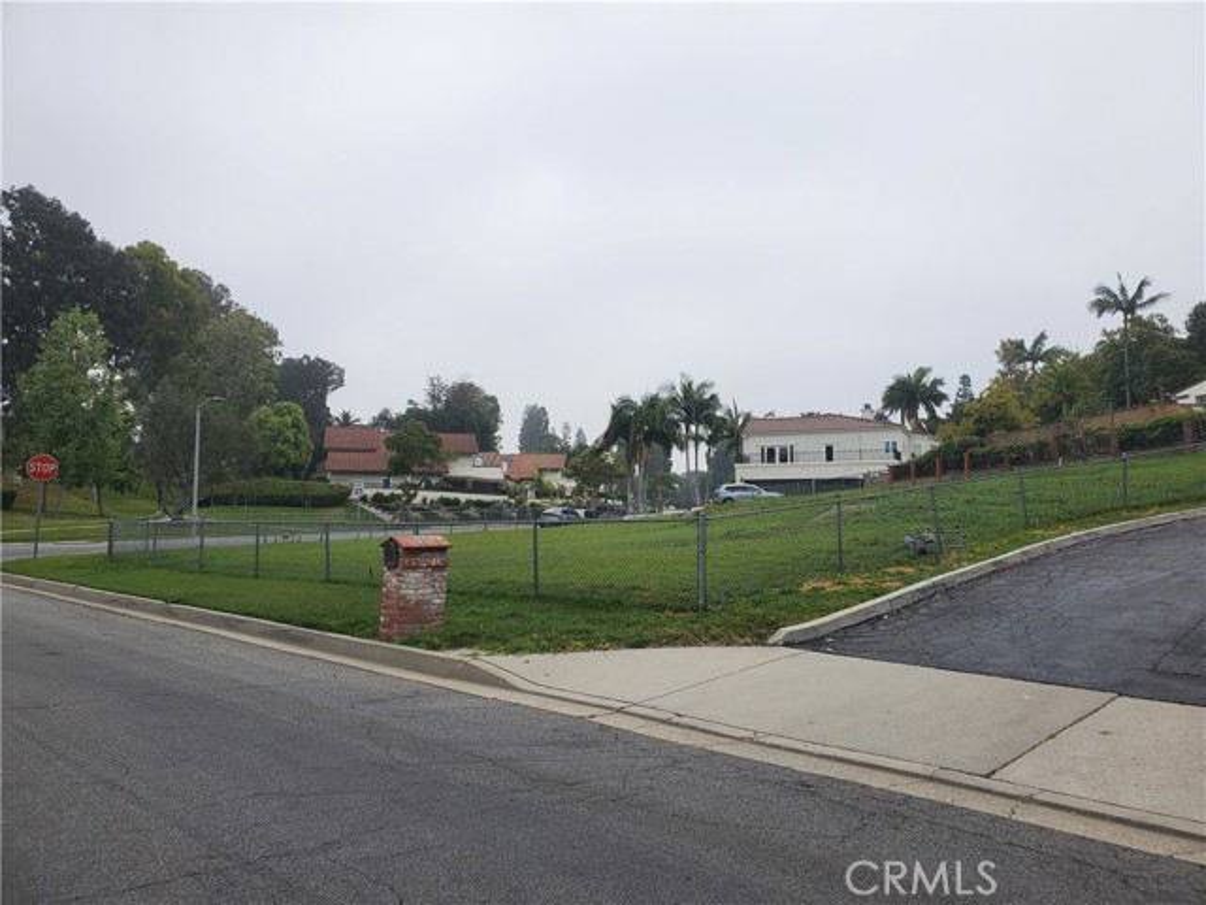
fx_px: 906
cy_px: 452
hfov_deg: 67.3
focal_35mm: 26
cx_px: 603
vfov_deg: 53.1
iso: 50
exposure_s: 1/850
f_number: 2.4
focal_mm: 4.3
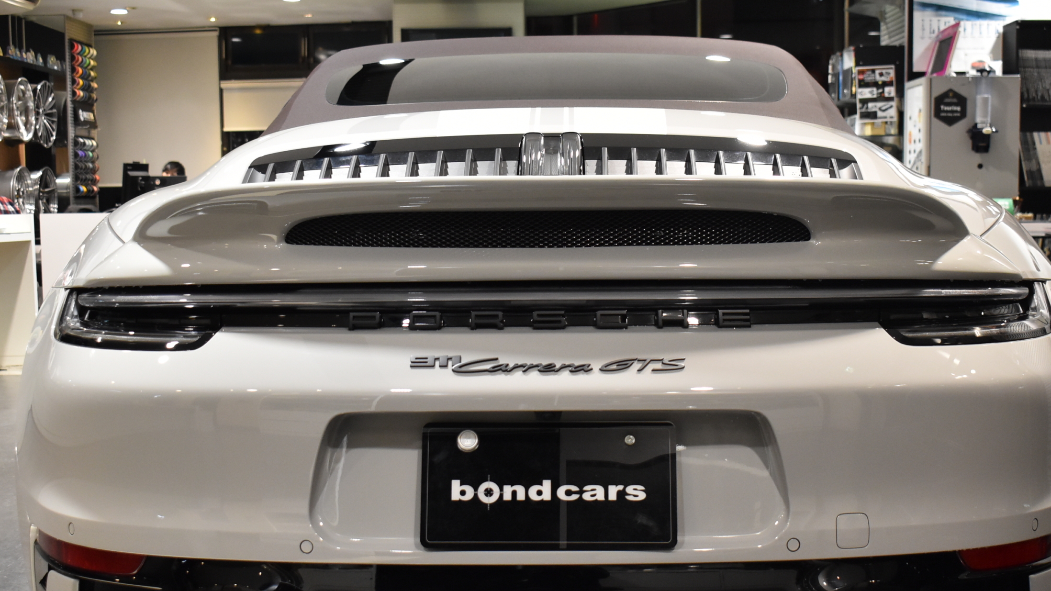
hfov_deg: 37.8
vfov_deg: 21.8
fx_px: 1533
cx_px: 553
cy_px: 374
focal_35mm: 55
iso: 1600
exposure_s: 1/50
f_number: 5
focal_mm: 30
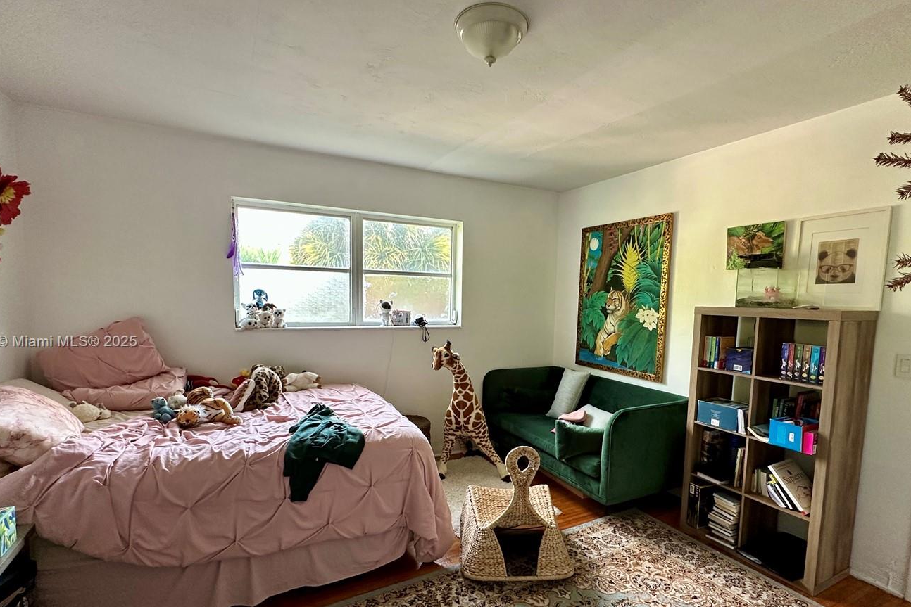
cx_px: 475
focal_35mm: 18
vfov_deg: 67.1
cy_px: 343
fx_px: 456
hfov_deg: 89.9
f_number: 2.2
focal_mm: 2.22
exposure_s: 1/99
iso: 250
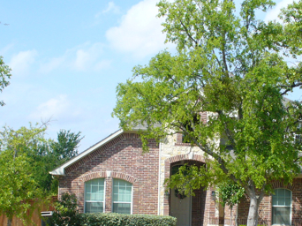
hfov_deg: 29.6
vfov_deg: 22.5
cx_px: 208
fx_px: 567
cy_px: 149
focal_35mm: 65
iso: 80
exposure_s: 1/250
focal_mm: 6.1
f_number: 5.6
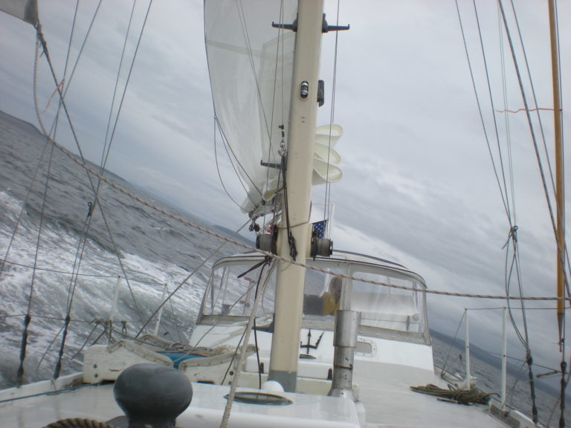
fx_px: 627
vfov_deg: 37.7
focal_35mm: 38
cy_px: 214
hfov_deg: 49.0
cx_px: 286
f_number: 4.6
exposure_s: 1/656
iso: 64
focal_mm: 6.3
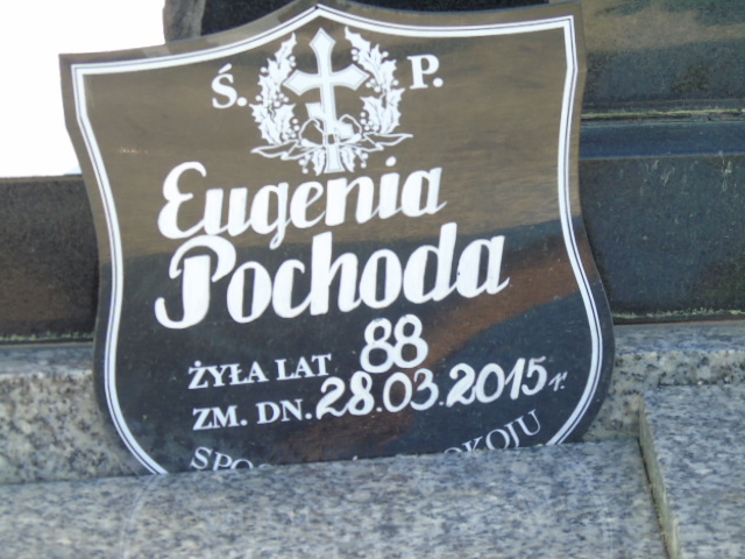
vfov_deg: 4.7
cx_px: 372
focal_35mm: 317
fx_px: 6822
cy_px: 280
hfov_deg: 6.3
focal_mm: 57
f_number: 5.1
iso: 200
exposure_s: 1/125
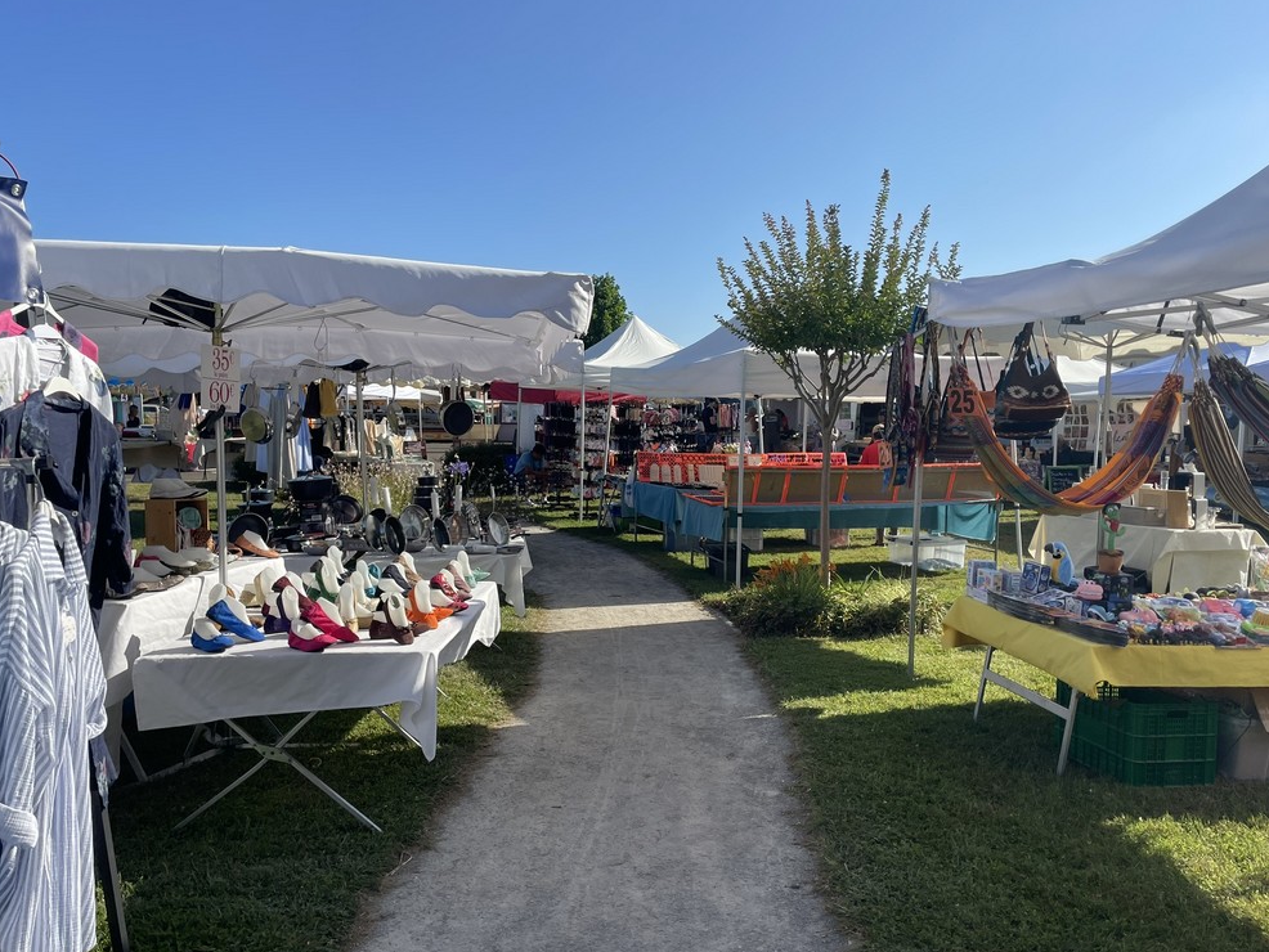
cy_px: 488
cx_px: 638
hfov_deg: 65.3
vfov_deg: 51.4
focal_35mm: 27
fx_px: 990
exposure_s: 1/3205
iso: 32
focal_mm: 4.2
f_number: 1.6
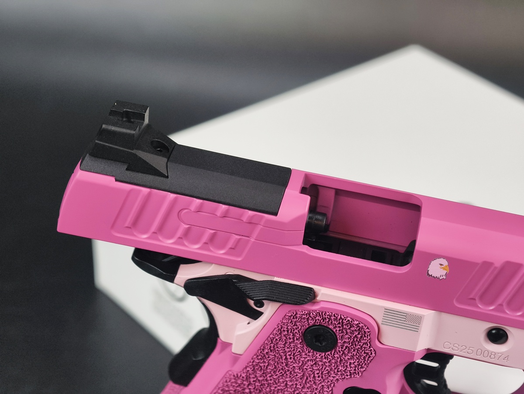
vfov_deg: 17.4
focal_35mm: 85
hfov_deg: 23.0
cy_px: 197
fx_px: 1289
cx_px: 262
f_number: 2.67
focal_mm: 22.48
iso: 557
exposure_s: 1/30
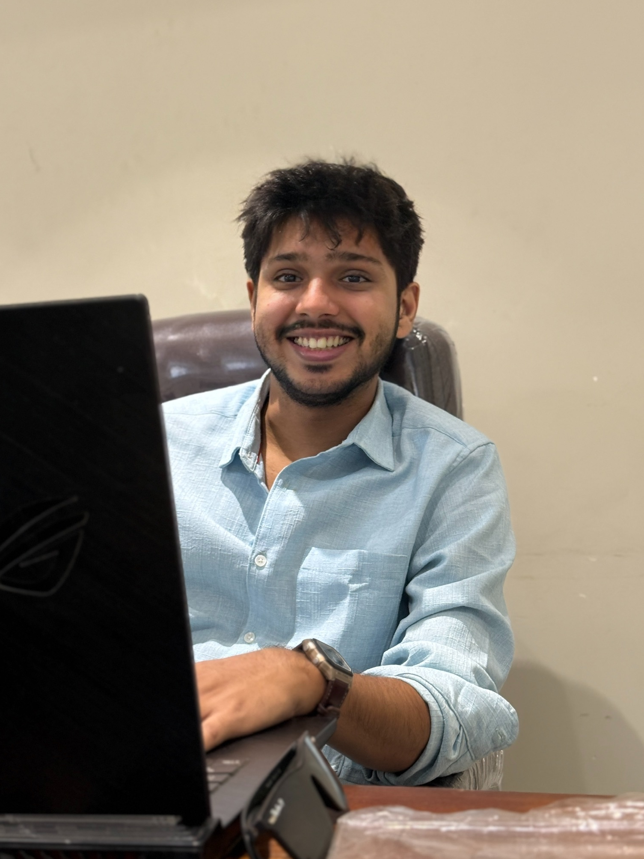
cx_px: 320
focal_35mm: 49
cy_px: 435
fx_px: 1215
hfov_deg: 29.7
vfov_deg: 38.9
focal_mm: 6.76
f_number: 1.78
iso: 200
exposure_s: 1/50
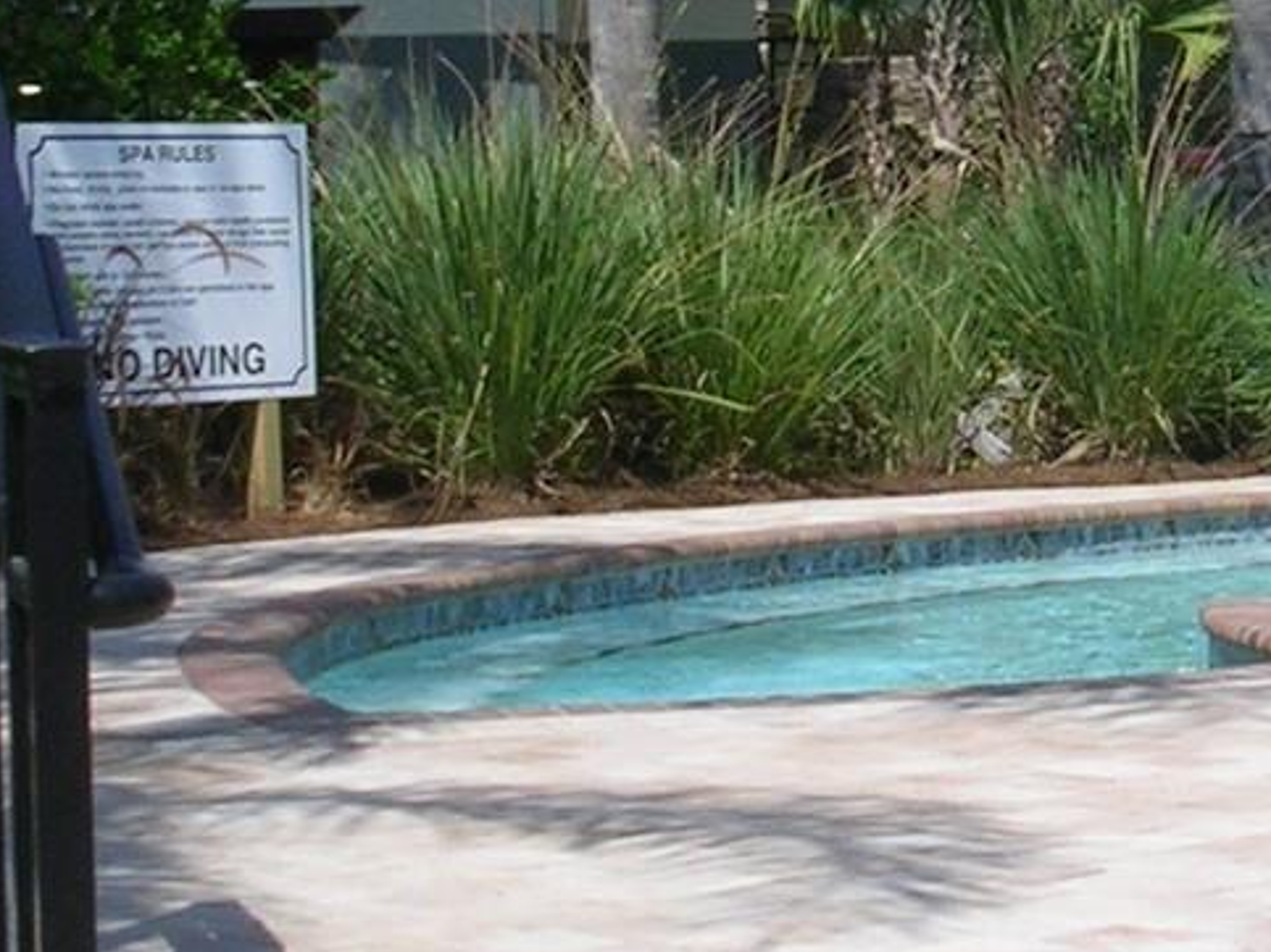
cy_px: 100
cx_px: 1108
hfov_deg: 15.5
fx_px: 4625
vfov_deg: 11.7
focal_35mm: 126
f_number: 5.6
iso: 50
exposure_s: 1/400
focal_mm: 5.8
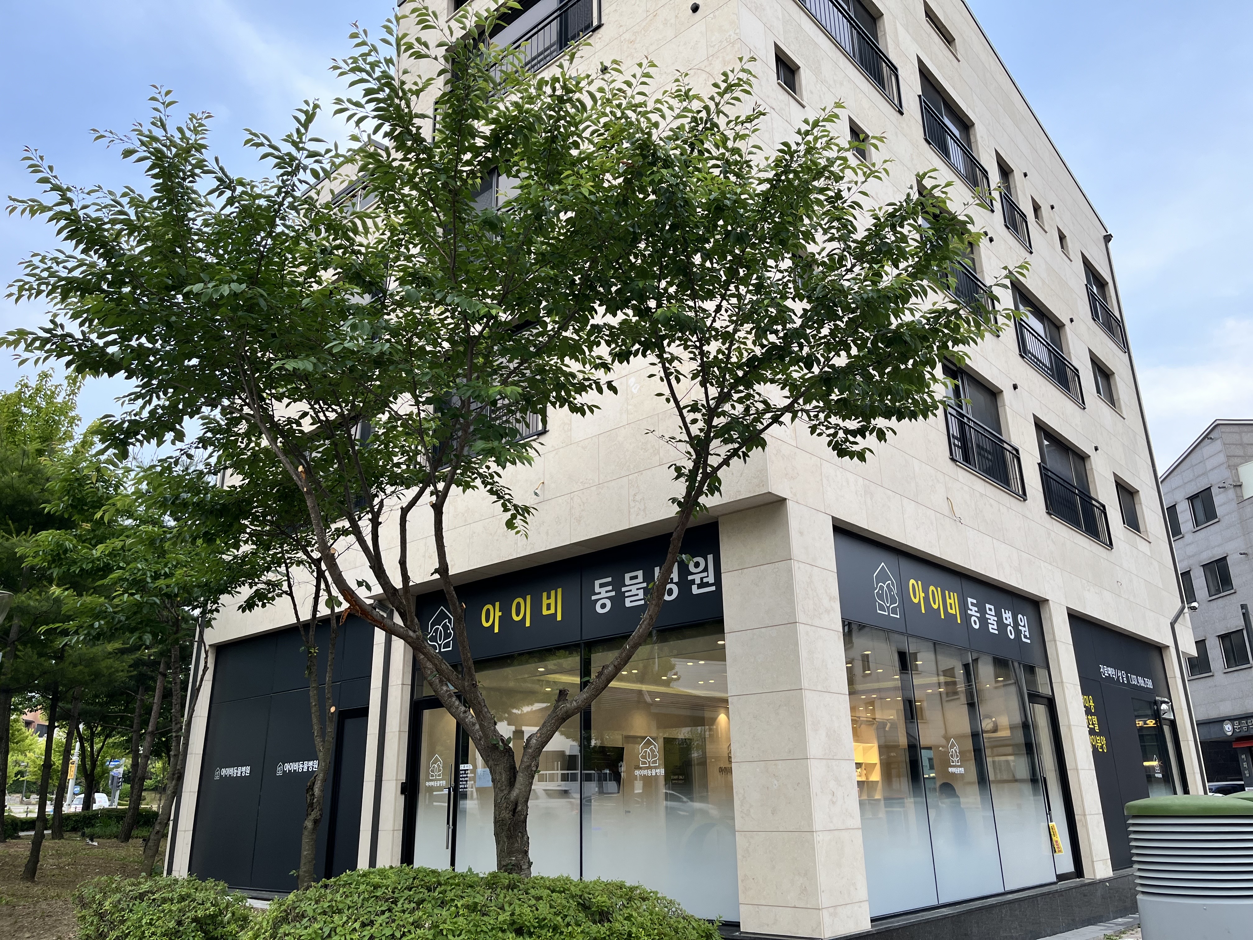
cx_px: 626
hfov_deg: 67.3
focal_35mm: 26
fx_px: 941
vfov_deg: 53.1
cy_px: 470
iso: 40
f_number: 1.6
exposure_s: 1/148
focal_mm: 5.1
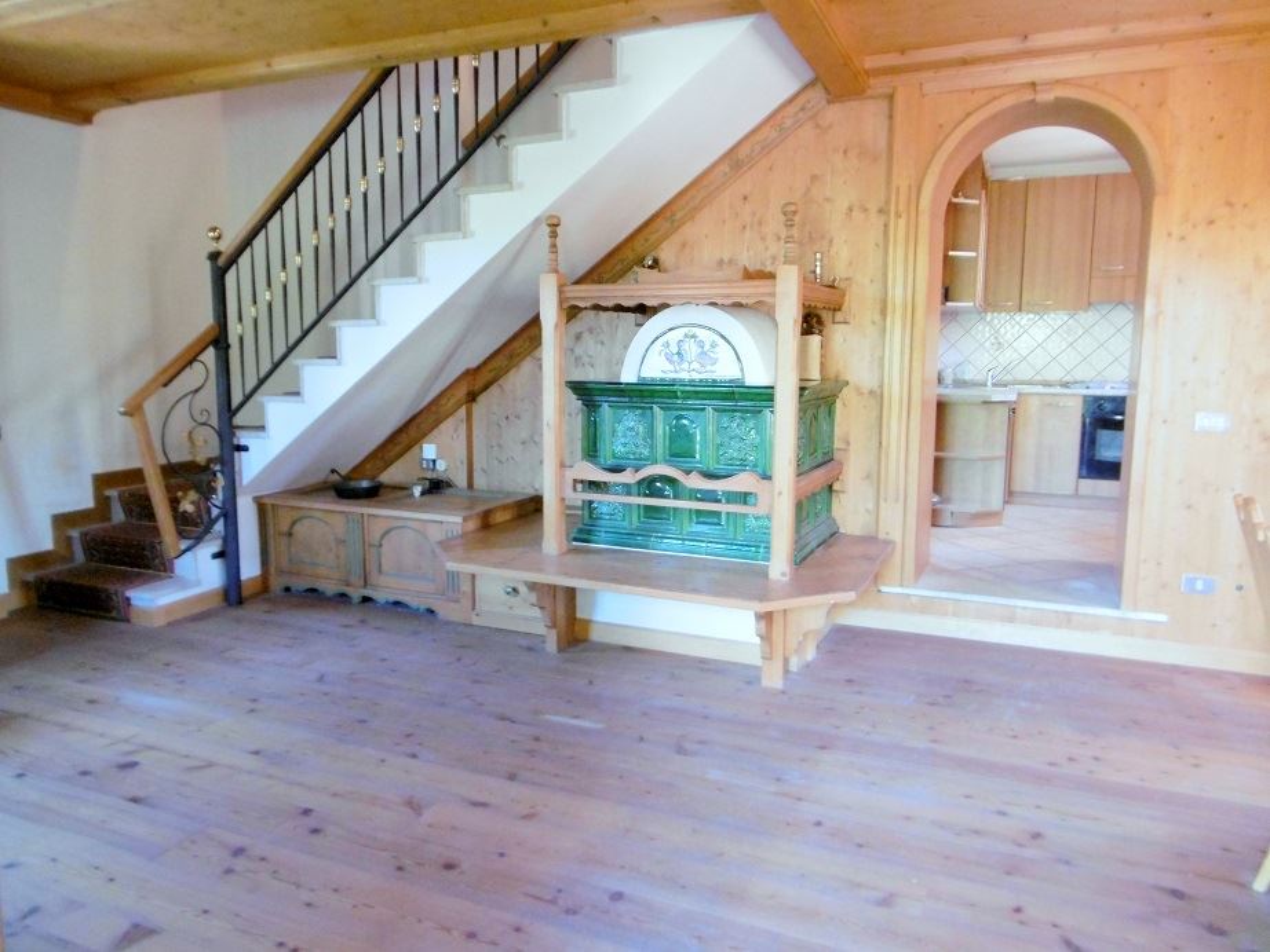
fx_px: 881
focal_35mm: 24
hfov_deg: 71.6
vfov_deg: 56.8
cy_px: 476
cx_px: 635
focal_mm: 4.3
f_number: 3.1
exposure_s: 1/10
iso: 400
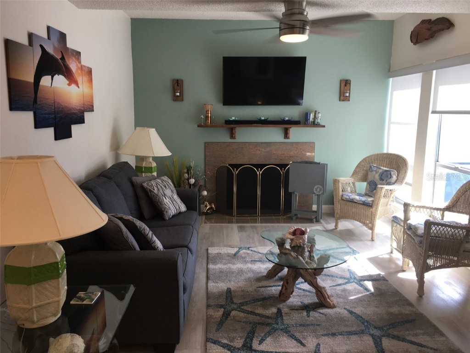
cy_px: 176
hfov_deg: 61.7
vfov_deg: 48.2
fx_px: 394
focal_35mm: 29
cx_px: 235
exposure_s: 1/60
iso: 32
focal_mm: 4.15
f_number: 2.2
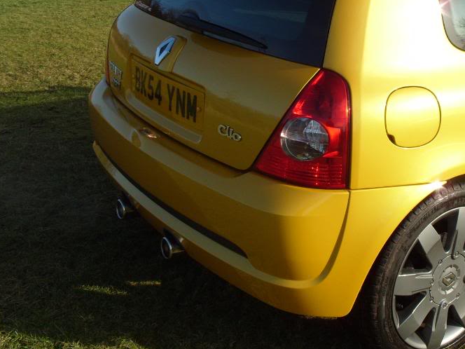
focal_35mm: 54
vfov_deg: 26.9
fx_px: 725
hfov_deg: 34.7
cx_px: 353
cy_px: 118
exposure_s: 1/350
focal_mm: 7.8
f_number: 5.7
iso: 80
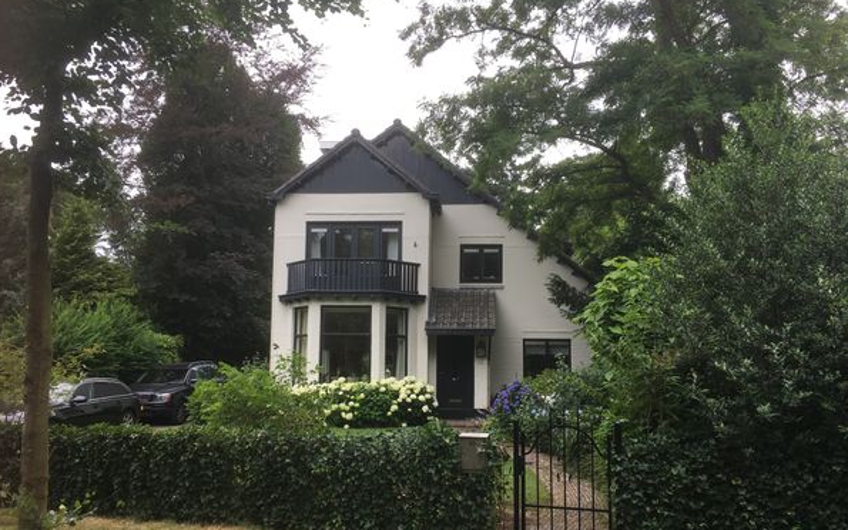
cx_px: 422
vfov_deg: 40.5
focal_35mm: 31
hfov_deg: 61.2
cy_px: 303
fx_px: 717
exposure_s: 1/275
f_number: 2.2
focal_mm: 4.15
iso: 25
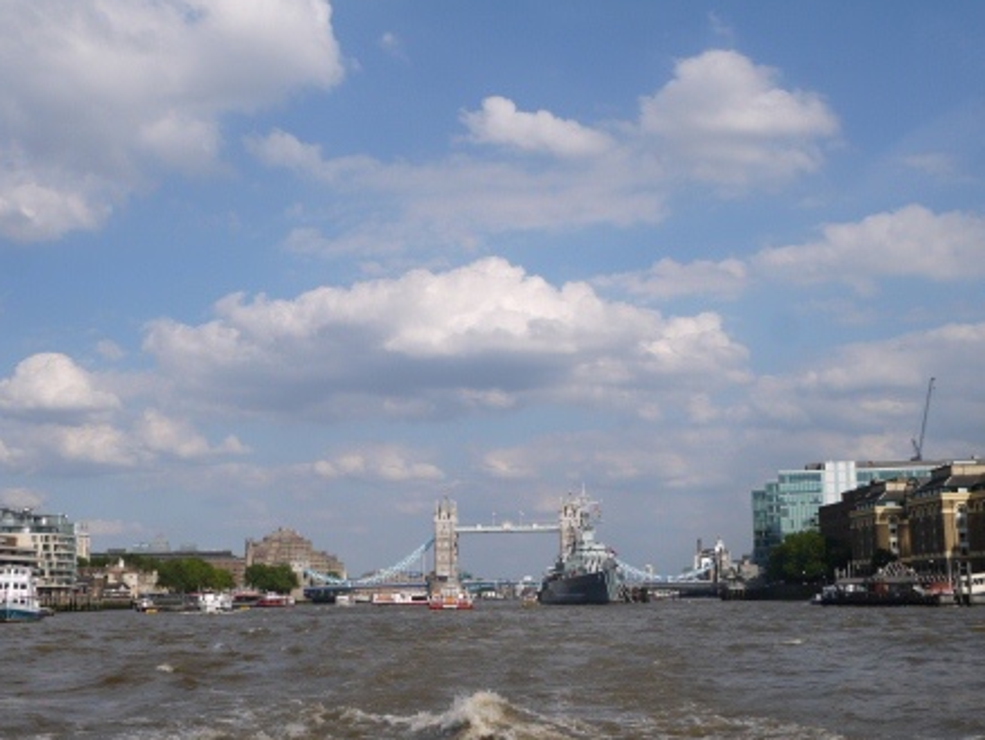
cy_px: 371
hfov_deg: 42.1
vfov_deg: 32.2
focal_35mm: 45
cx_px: 492
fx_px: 1281
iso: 160
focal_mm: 22
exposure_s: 1/500
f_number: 10
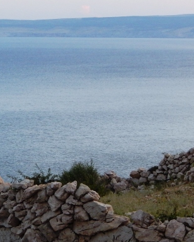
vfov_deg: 8.7
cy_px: 117
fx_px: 1584
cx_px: -96
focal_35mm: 221
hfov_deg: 6.9
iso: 125
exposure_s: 1/125
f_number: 4.3
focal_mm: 15.3
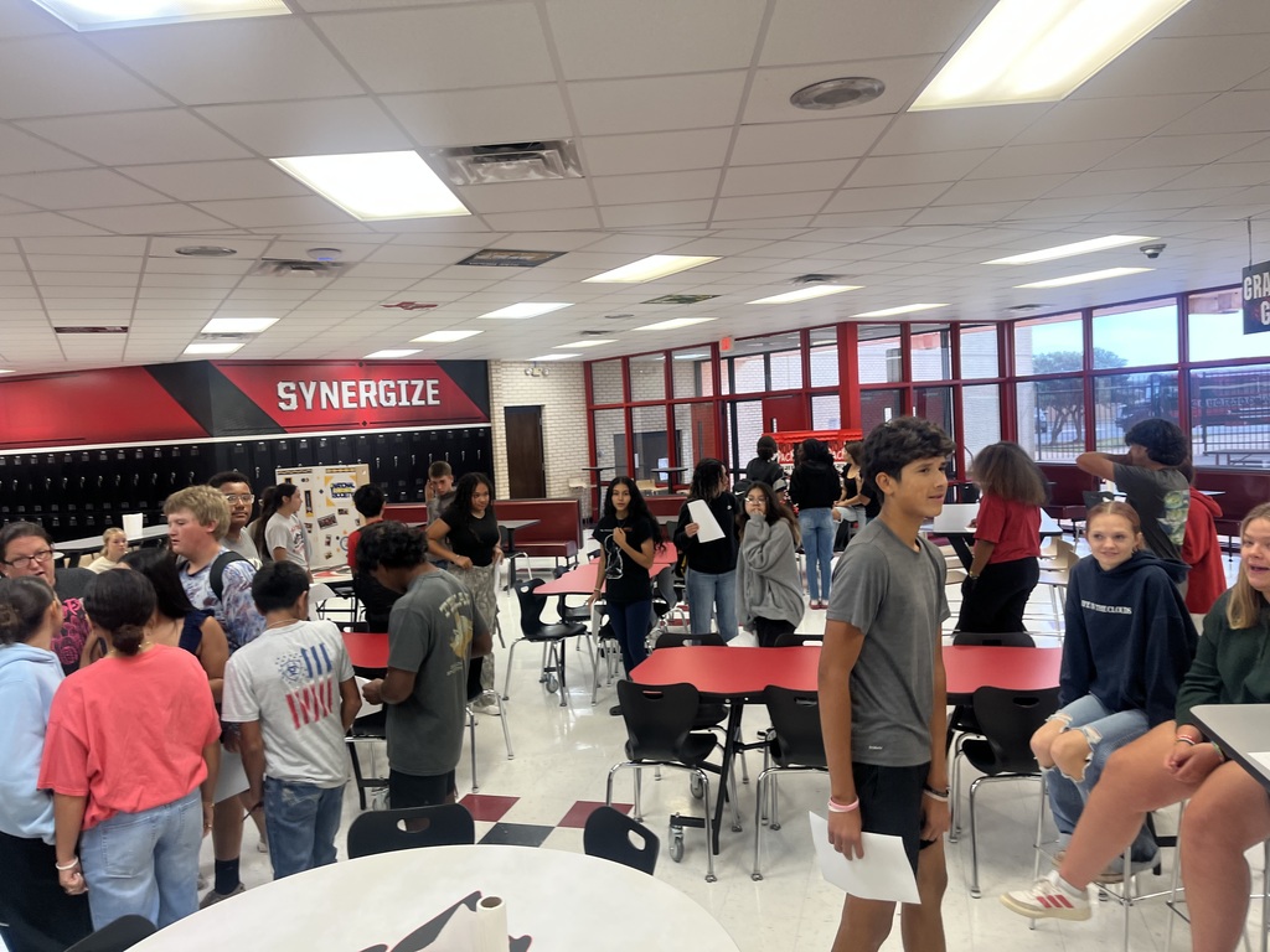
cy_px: 476
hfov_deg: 67.3
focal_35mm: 26
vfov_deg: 53.1
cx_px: 635
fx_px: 954
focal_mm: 5.1
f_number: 1.6
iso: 80
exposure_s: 1/60
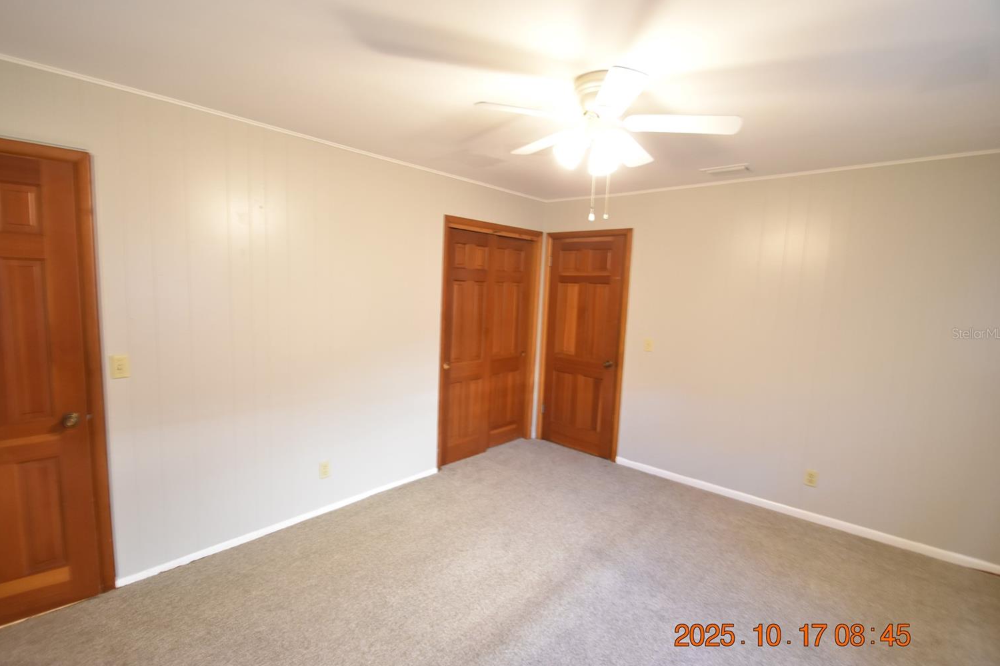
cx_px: 478
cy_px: 333
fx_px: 444
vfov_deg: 73.7
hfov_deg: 96.7
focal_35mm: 16
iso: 800
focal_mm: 10
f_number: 3.5
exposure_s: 1/10
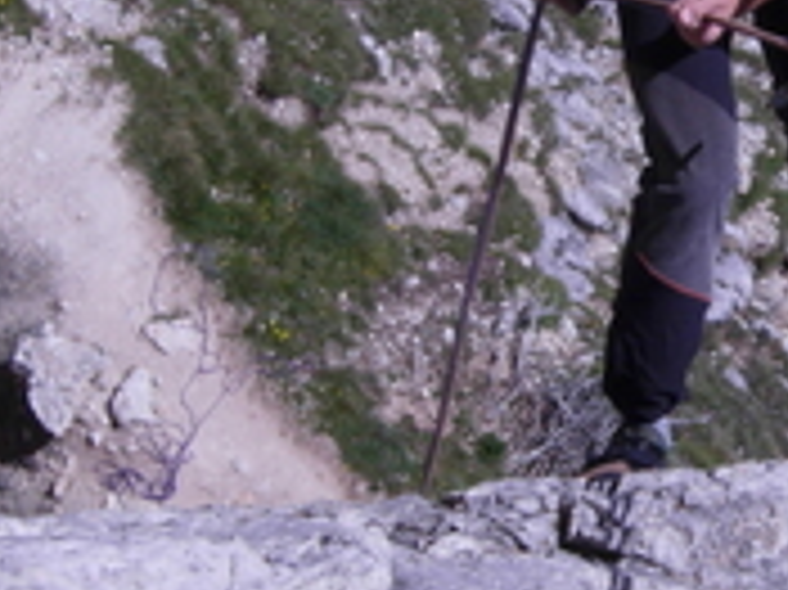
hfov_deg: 14.7
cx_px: 820
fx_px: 3003
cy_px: 207
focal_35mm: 132
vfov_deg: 11.2
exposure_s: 1/683
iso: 50
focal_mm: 7.5
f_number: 6.1
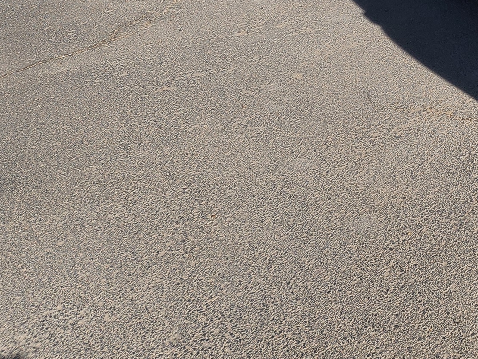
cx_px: 689
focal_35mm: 83
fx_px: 1146
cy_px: -171
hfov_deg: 20.6
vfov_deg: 16.3
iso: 12
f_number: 1.8
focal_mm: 6.4
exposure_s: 1/1163
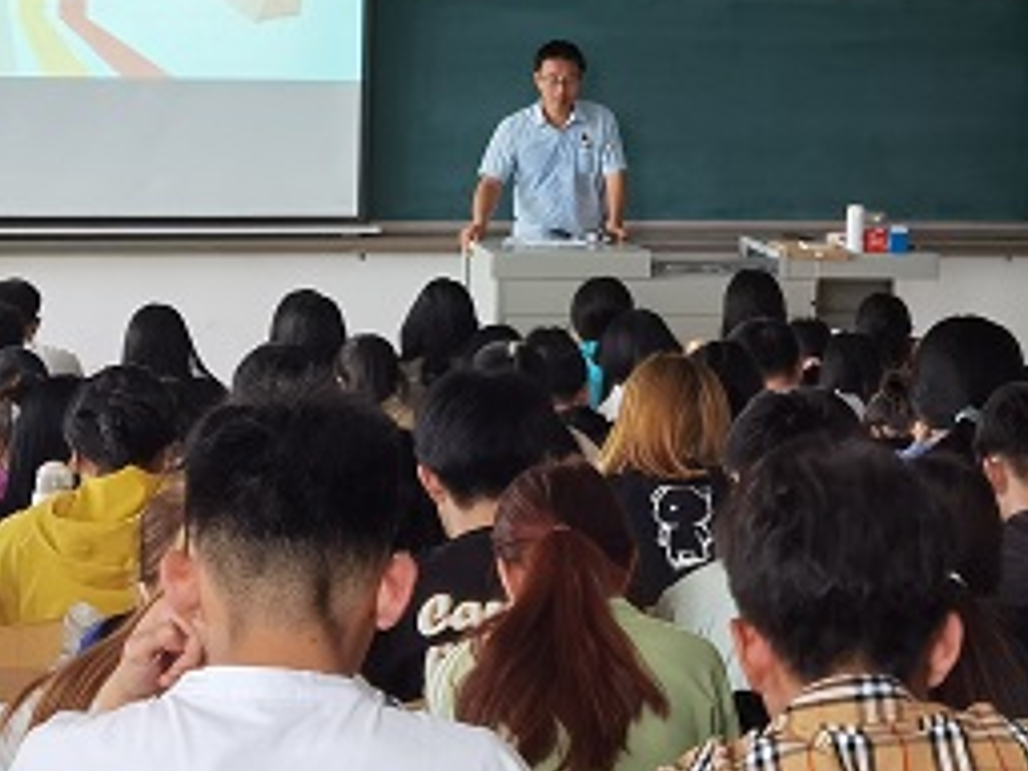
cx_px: 638
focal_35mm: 135
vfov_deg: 10.9
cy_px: 4
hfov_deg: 14.6
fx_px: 4009
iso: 80
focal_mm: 6.71
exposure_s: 1/50
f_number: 1.9
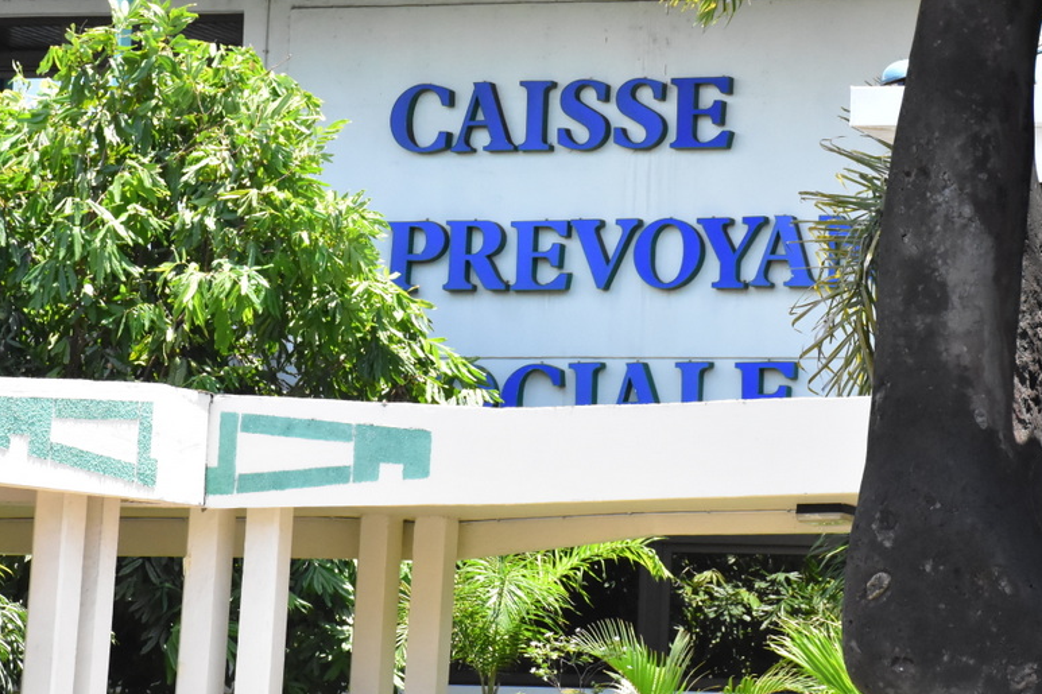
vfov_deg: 8.4
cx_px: 700
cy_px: 276
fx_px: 4717
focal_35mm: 163
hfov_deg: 12.6
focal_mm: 70
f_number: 8
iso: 4000
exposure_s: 1/2000
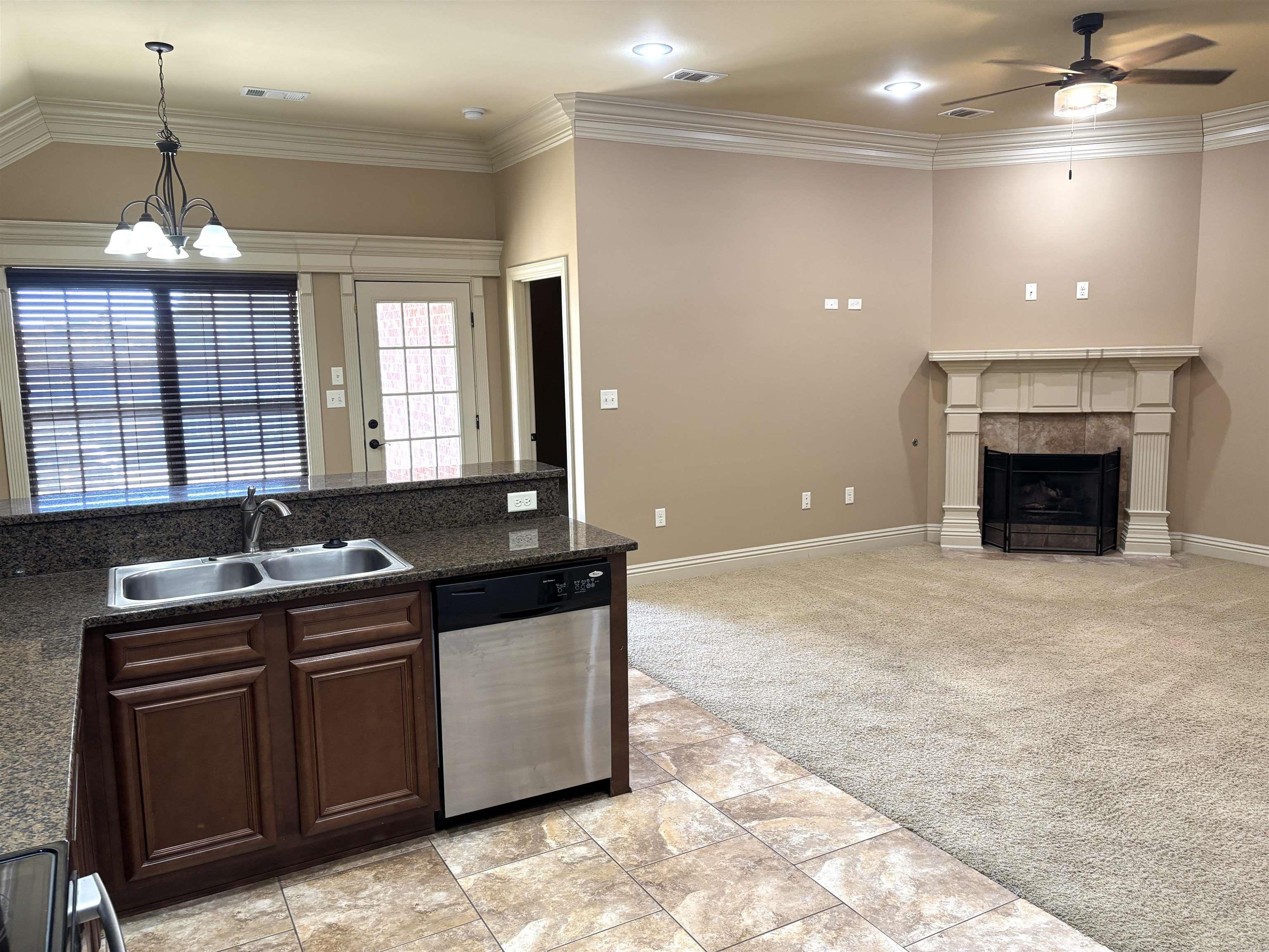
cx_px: 634
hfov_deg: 67.3
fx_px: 953
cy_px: 476
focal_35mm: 26
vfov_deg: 53.1
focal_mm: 5.96
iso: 160
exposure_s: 1/60
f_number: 1.6
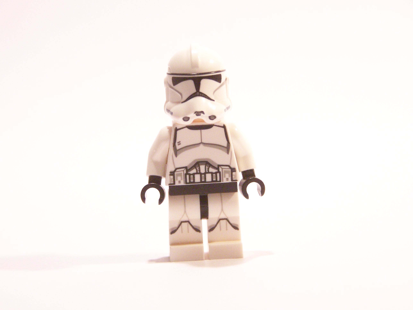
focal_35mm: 105
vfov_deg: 14.1
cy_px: 155
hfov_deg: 18.7
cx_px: 206
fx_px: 1253
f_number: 3.2
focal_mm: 17.5
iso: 400
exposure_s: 1/45
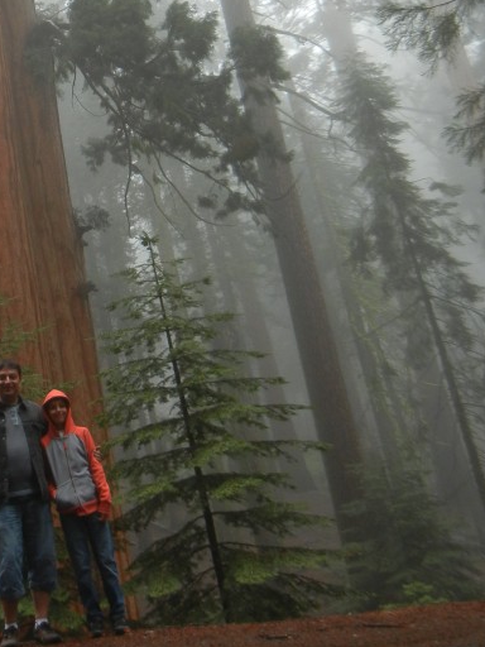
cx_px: 23
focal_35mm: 60
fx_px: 1121
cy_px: 86
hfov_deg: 23.6
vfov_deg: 31.0
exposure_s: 1/114
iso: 160
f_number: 3.5
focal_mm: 5.4
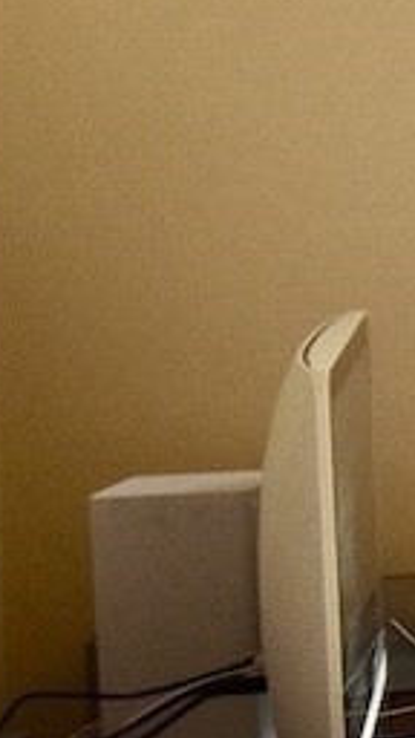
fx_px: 2308
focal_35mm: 118
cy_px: 164
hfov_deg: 6.5
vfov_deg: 18.0
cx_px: 1986
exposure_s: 1/125
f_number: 6.3
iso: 320
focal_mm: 10
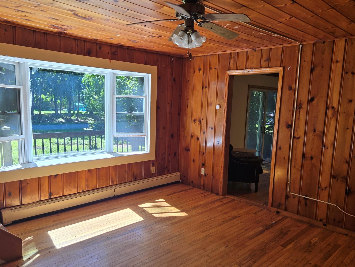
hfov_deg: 63.4
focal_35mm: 28
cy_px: 140
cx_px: 168
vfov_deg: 49.7
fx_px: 287
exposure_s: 1/180
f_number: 1.8
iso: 64
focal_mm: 5.4
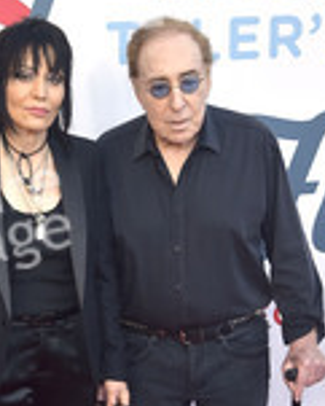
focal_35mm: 87
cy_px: 368
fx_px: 1045
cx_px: 12
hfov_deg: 17.3
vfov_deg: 21.5
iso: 640
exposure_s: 1/250
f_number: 6.3
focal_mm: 35
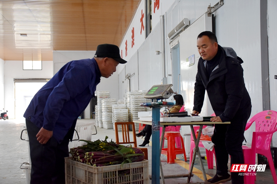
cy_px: 92
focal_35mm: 40
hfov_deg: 47.9
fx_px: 312
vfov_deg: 33.0
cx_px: 138
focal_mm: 27
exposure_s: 1/60
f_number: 4
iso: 800
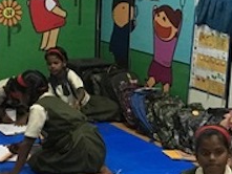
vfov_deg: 14.1
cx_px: 178
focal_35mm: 105
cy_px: 115
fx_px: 704
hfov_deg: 18.6
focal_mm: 4.15
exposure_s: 1/17
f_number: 2.2
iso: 400
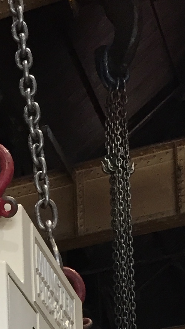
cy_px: 587
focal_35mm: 118
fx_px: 1028
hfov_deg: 9.9
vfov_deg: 15.6
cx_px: -114
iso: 40
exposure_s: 1/30
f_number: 2.2
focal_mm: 4.15
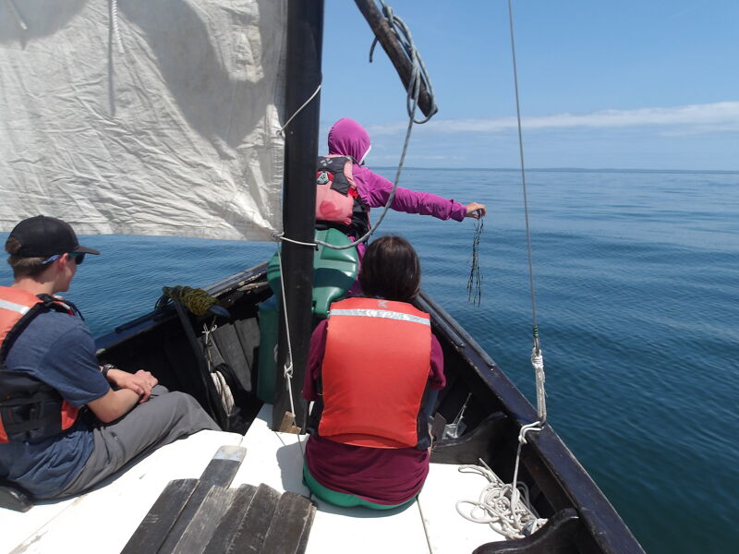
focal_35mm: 27
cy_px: 277
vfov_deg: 51.4
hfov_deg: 65.3
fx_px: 576
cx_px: 370
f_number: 10.4
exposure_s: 1/141
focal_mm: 4.9
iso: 100
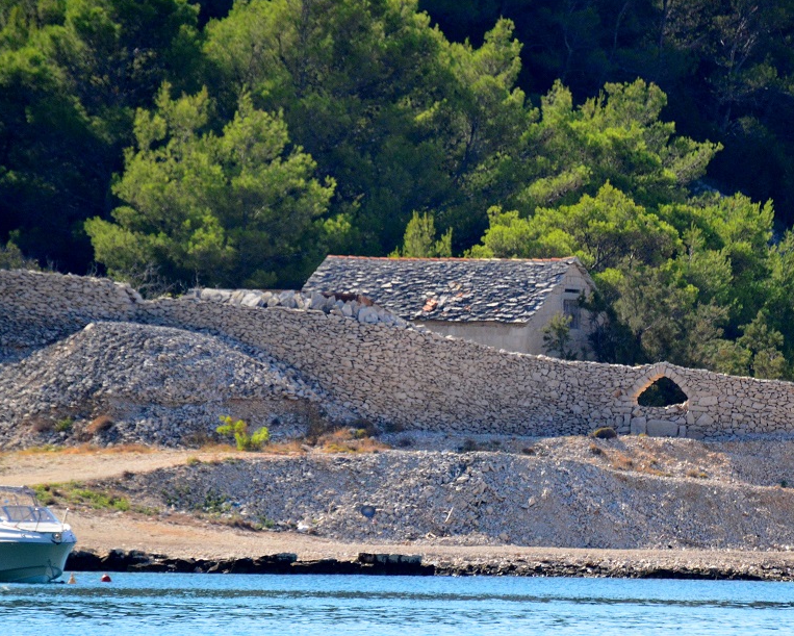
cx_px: 472
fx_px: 12977
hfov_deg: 3.5
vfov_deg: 2.8
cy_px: 308
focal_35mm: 552
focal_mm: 300
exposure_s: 1/5000
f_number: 5.6
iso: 2000
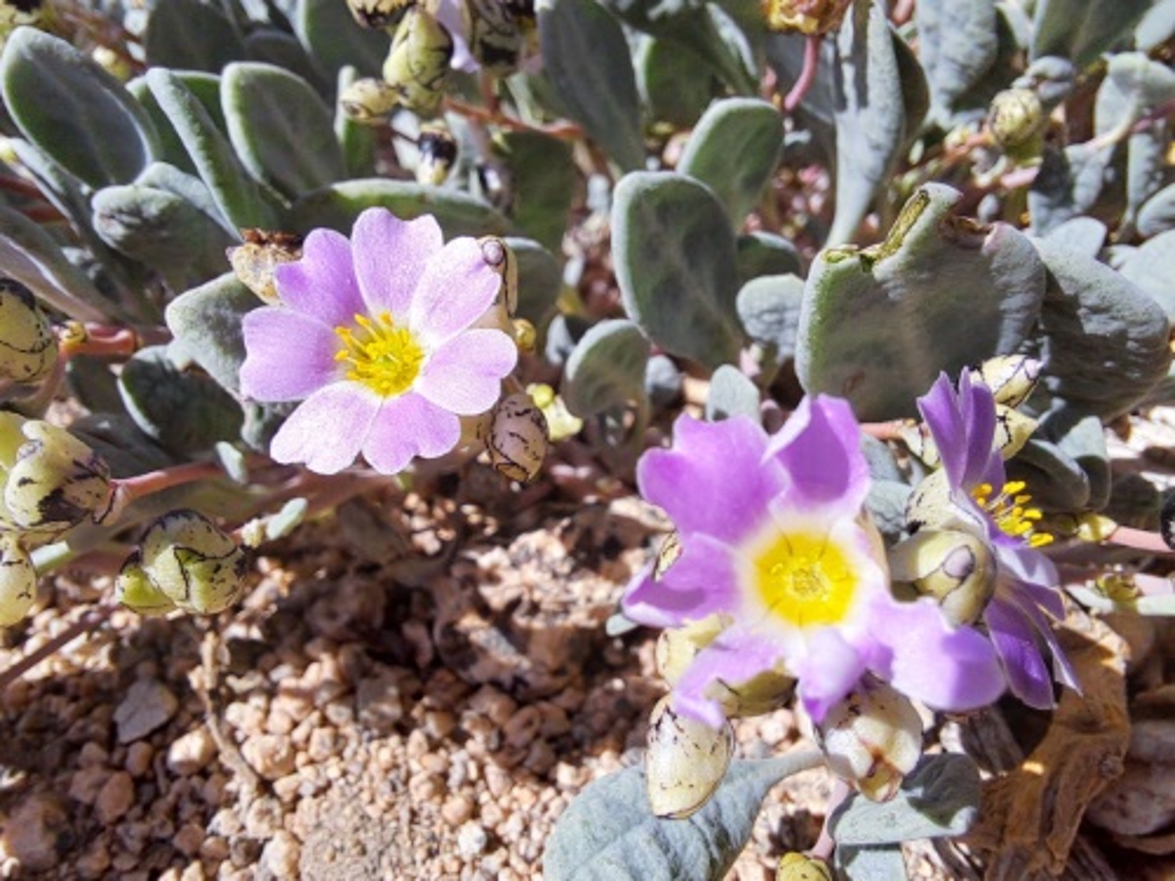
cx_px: 588
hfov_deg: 69.4
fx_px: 849
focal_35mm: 25
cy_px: 440
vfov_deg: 54.9
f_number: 2.4
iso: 50
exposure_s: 1/1825
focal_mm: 2.13
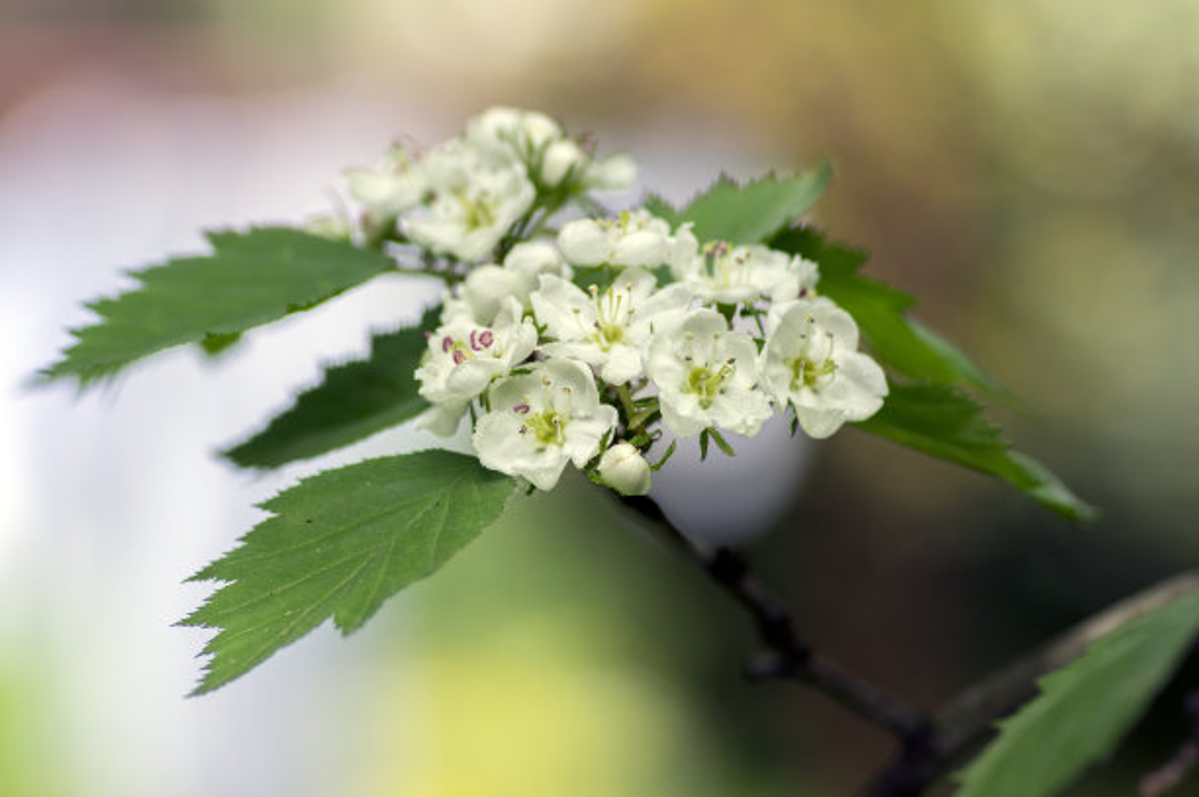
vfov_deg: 9.1
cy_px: 398
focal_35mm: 150
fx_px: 4992
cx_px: 600
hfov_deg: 13.7
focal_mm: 100
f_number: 4
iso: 100
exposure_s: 1/320
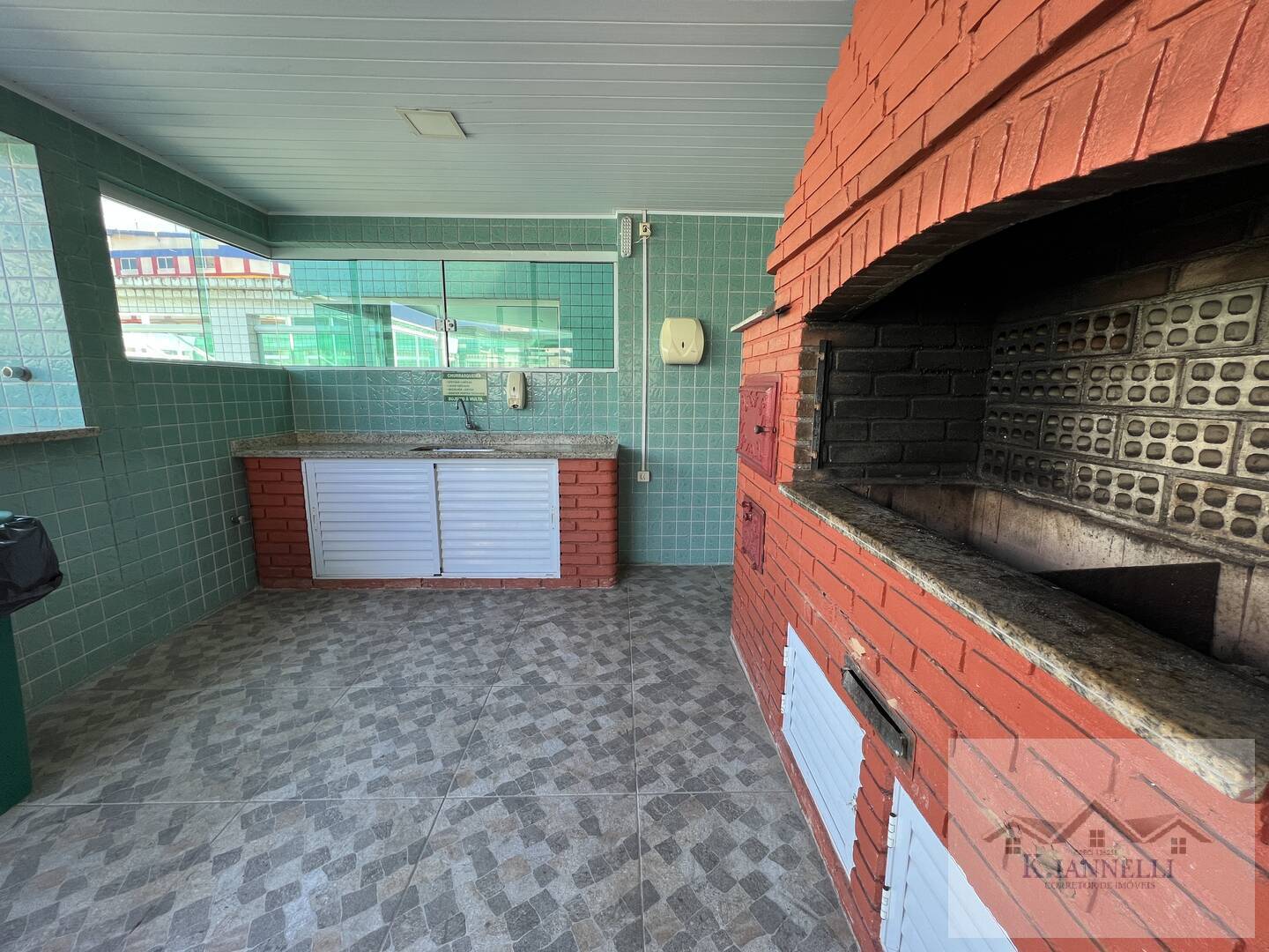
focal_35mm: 13
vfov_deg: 89.9
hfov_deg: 106.2
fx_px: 477
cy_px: 476
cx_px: 634
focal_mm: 1.57
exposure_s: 1/99
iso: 50
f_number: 1.8
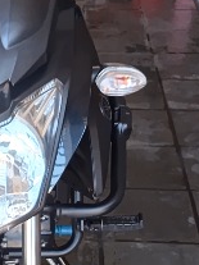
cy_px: 236
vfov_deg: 21.6
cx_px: -33
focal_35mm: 89
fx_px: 683
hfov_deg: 16.0
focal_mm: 5.31
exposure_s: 1/60
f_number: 1.7
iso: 907
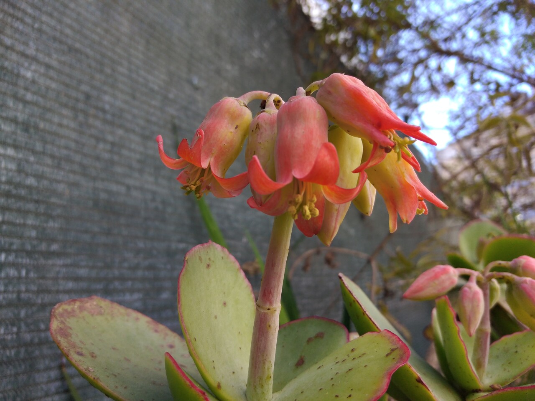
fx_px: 402
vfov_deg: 53.1
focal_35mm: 26
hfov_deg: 67.3
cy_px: 200
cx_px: 268
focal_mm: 3.6
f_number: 1.8
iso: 100
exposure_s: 1/375
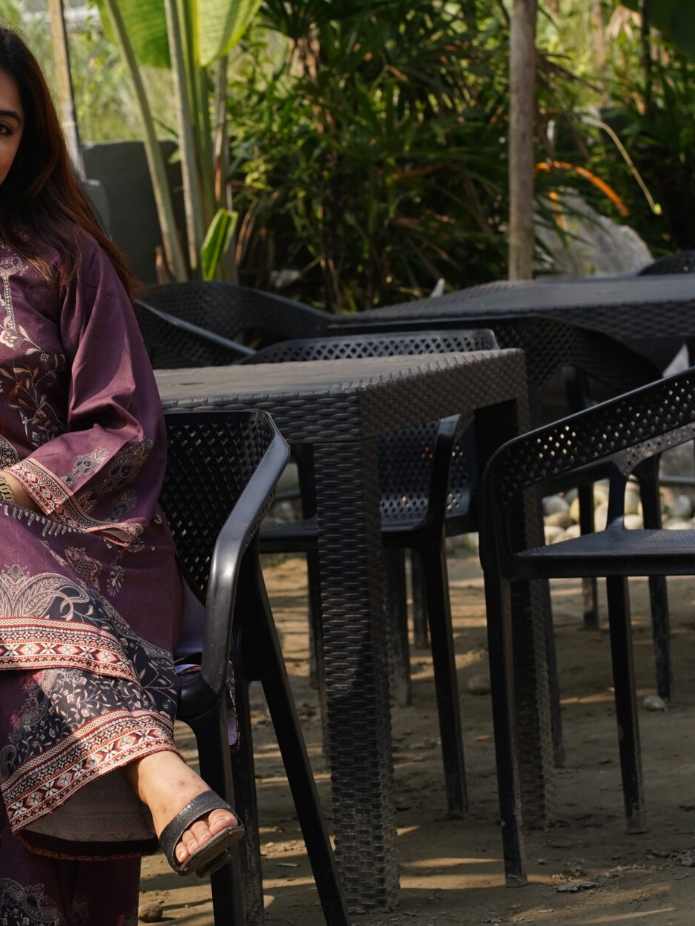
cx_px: 140
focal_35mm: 168
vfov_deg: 11.8
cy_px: 377
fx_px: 4497
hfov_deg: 8.8
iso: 320
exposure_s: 1/640
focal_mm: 85
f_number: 7.1
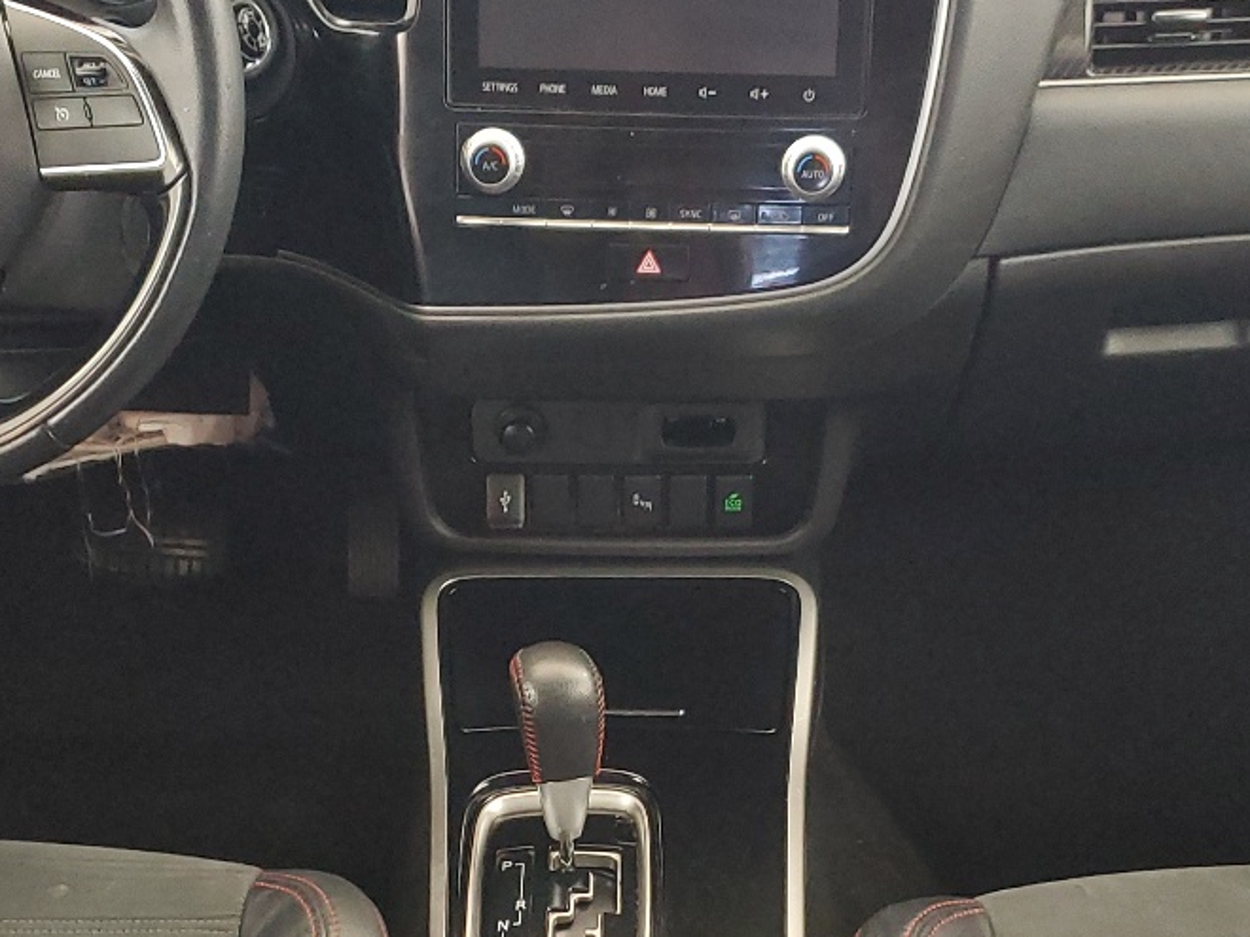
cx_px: 580
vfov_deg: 23.1
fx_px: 2275
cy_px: 674
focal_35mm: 63
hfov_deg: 30.7
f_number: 1.5
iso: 172
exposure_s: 1/60.2
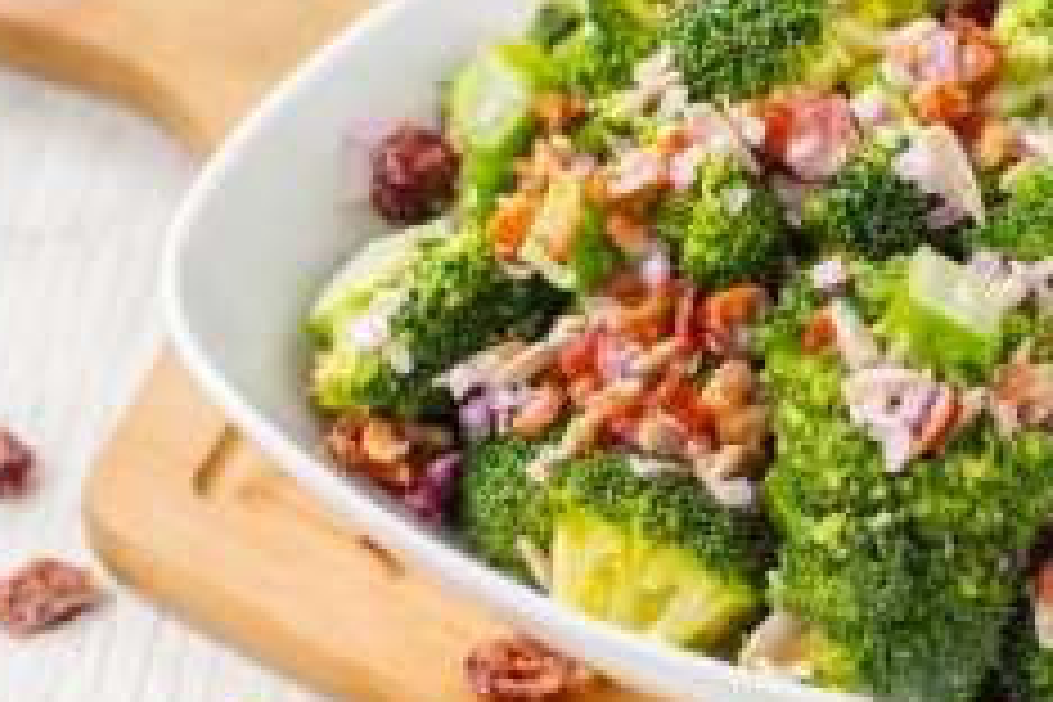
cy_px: 362
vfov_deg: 8.6
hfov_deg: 12.8
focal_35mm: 160
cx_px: 846
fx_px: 4680
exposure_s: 1/200
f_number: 5
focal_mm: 50
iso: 100
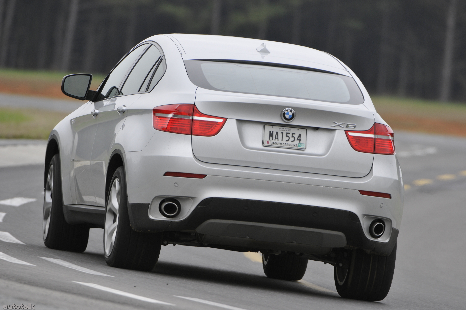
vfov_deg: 2.3
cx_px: 233
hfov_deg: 3.4
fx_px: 7758
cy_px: 155
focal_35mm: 600
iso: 250
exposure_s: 1/640
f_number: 5
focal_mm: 400
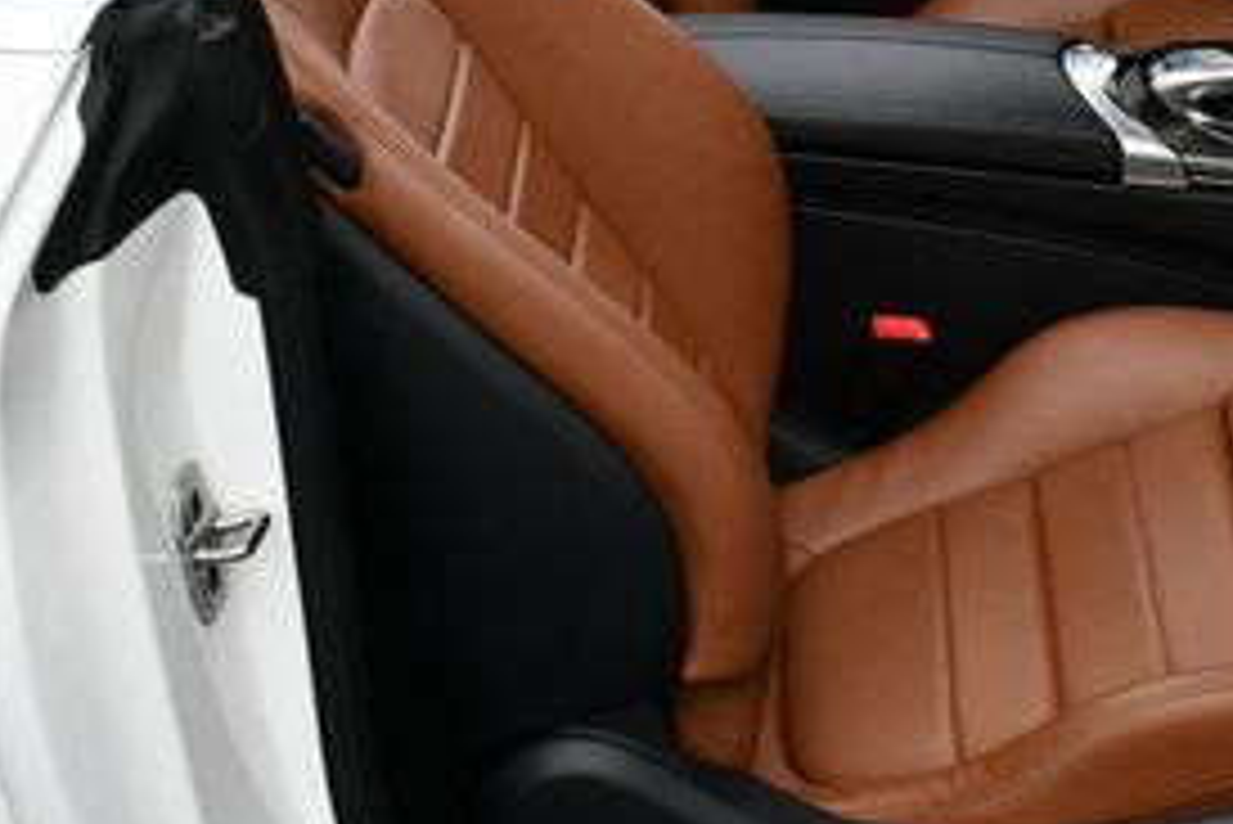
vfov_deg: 16.1
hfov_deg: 23.8
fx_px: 2878
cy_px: 113
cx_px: 986
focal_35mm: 84
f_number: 7.1
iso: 200
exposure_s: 1/250
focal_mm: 18
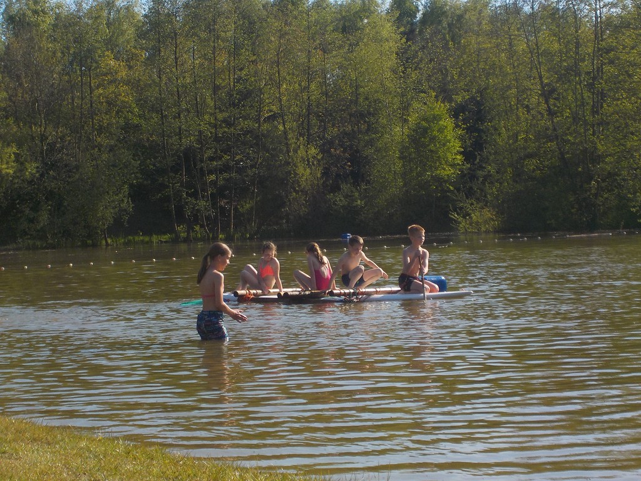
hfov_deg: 21.8
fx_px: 1667
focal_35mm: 90
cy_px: 240
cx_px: 320
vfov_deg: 16.4
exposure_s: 1/400
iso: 125
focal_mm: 12.3
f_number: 5.9
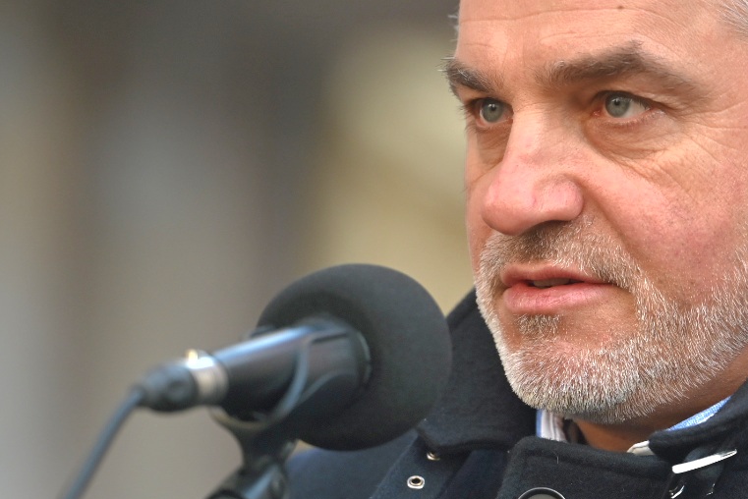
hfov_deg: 5.4
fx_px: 7960
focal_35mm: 383
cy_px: 200
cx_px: 576
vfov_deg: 3.6
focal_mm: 180
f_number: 2.8
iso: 180
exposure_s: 1/400
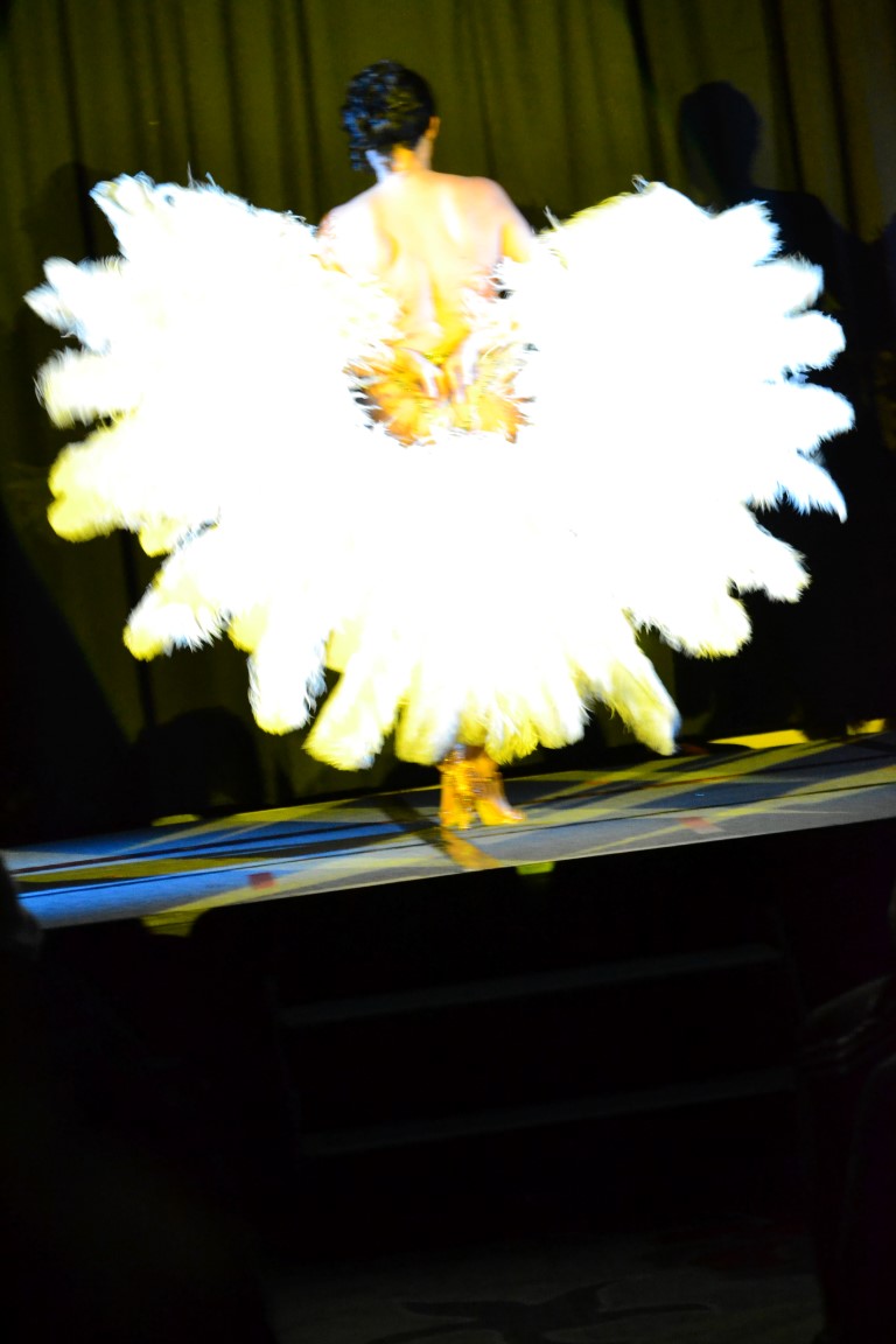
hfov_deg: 11.4
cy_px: 672
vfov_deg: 17.1
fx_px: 4480
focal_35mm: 120
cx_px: 448
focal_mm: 80
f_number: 4.2
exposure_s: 1/20
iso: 3200
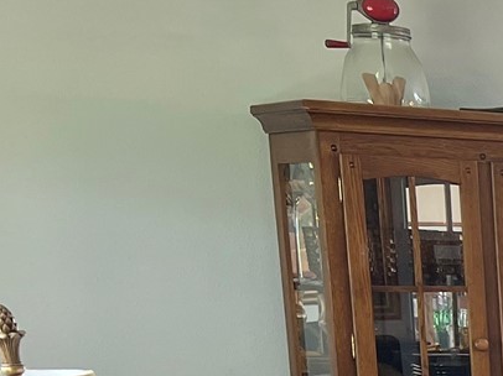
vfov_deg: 11.1
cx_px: 1108
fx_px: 1786
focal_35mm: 123
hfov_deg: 13.1
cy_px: 712
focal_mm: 5.7
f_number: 1.5
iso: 64
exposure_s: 1/60
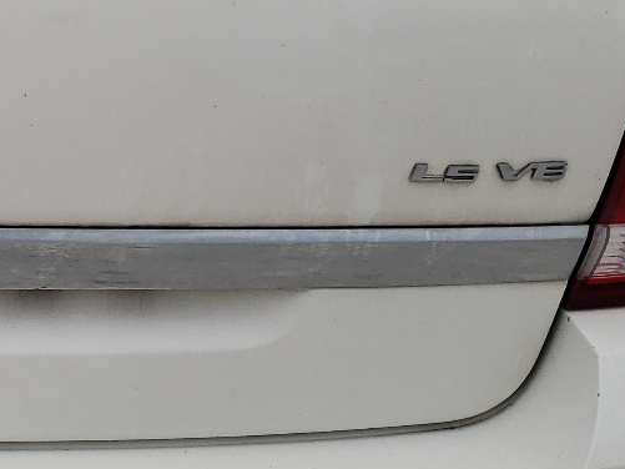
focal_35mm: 83
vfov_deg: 17.8
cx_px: -101
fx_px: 1499
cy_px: 288
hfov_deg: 22.0
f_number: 1.5
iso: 50
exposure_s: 1/1667
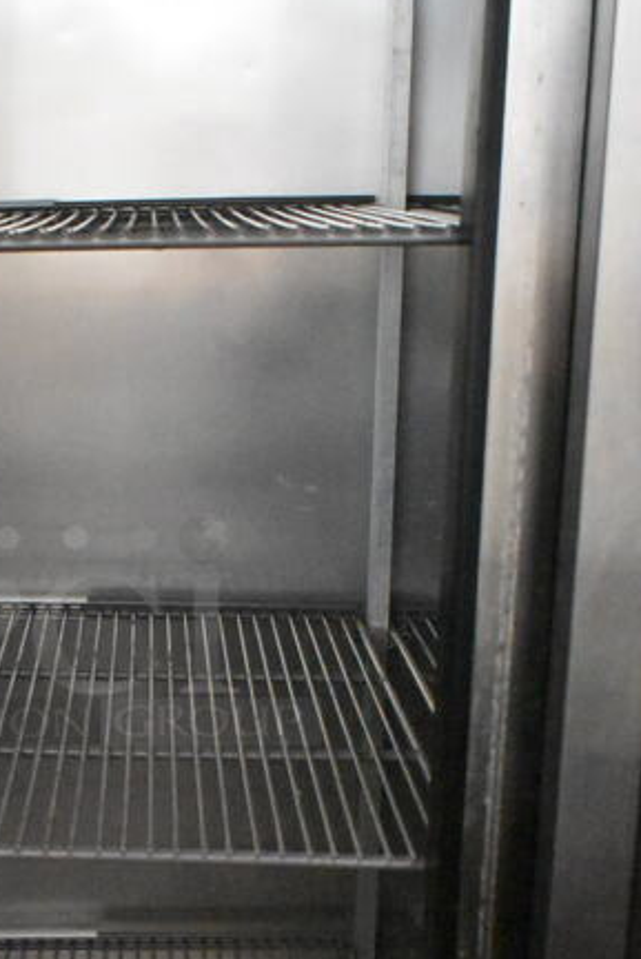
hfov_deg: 23.3
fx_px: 1519
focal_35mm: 57
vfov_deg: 34.7
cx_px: 75
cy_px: 629
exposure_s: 1/125
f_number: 3.5
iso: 12800
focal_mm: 18
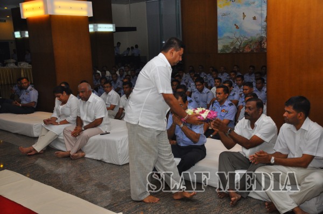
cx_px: 162
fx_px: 376
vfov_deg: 31.8
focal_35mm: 42
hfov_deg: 46.5
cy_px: 107
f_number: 4.5
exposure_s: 1/160
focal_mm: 28
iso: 640
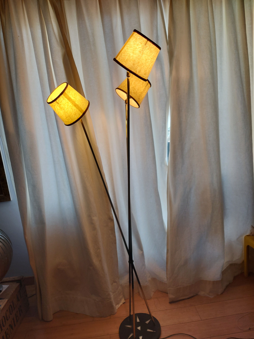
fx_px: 235
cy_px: 170
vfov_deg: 71.6
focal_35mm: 24
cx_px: 127
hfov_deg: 56.8
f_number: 1.8
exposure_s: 1/60
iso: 40
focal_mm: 5.23
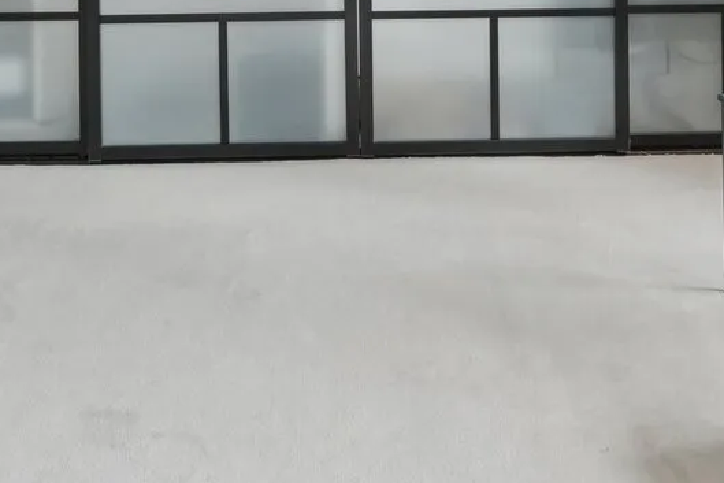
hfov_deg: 40.3
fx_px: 986
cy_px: -201
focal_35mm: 49
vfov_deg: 23.2
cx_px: 348
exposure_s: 1/25
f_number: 8
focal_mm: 16
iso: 800
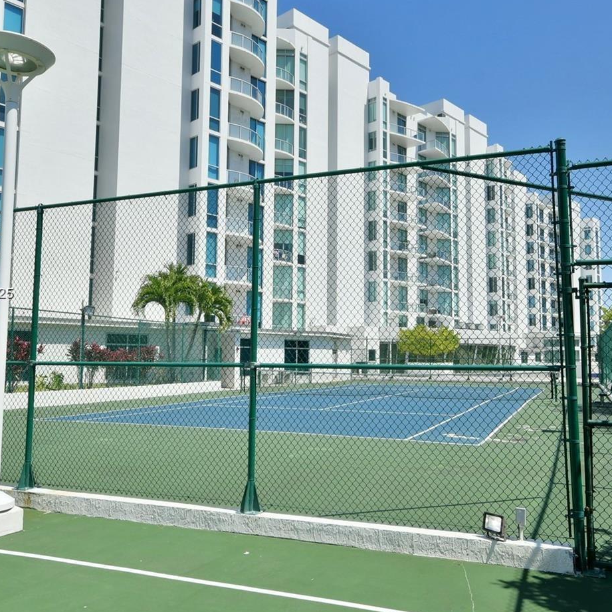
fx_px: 620
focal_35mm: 31
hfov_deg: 52.5
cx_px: 332
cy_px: 294
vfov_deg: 52.5
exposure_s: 1/320
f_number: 9
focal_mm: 14
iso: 100
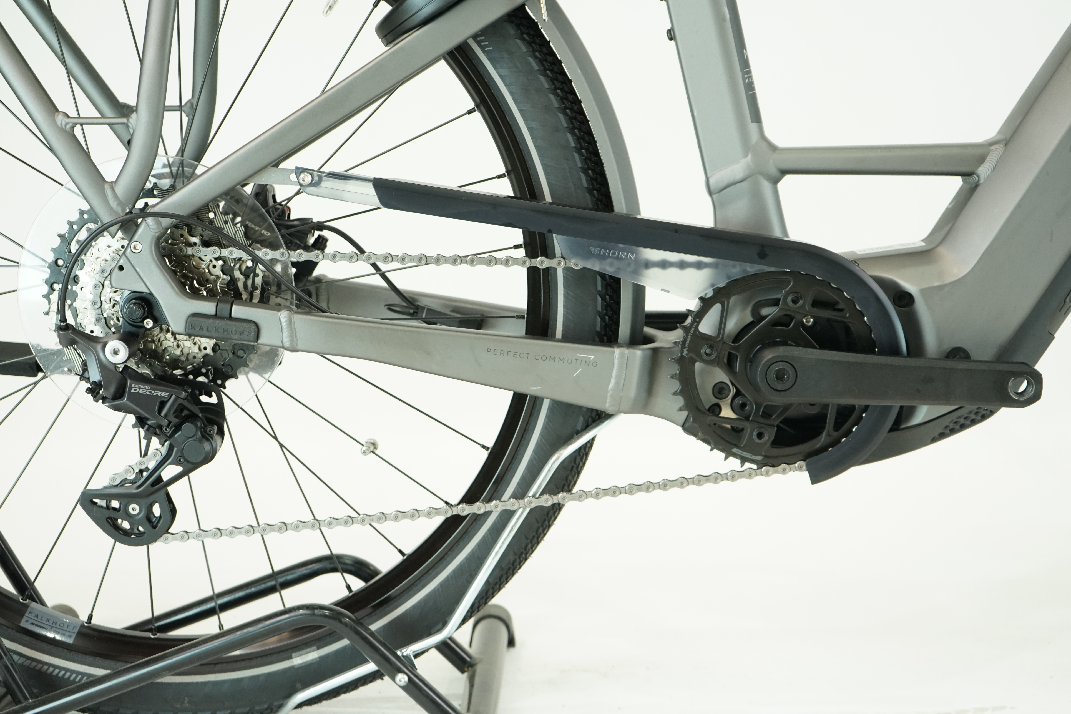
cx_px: 536
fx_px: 1696
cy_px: 357
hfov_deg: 35.1
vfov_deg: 23.8
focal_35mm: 57
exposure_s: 1/200
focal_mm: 57
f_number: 5
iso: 2000
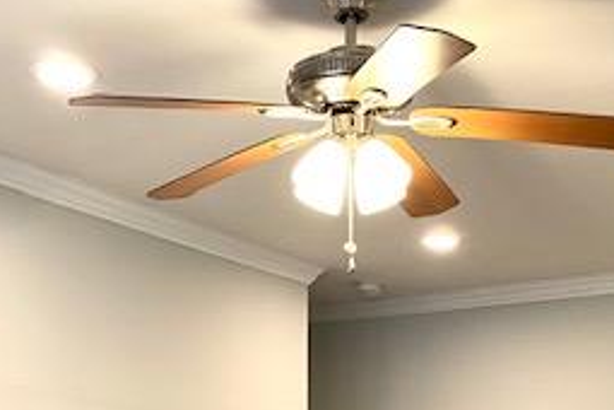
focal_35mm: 68
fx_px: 1160
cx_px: 337
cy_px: 487
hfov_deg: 29.6
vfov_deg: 19.0
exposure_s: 1/60
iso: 160
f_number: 1.8
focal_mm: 4.25
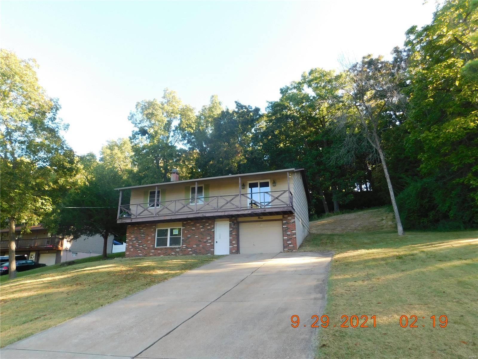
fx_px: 318
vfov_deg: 58.9
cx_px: 239
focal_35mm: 23
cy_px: 180
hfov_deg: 73.9
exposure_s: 1/160
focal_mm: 4
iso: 125
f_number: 3
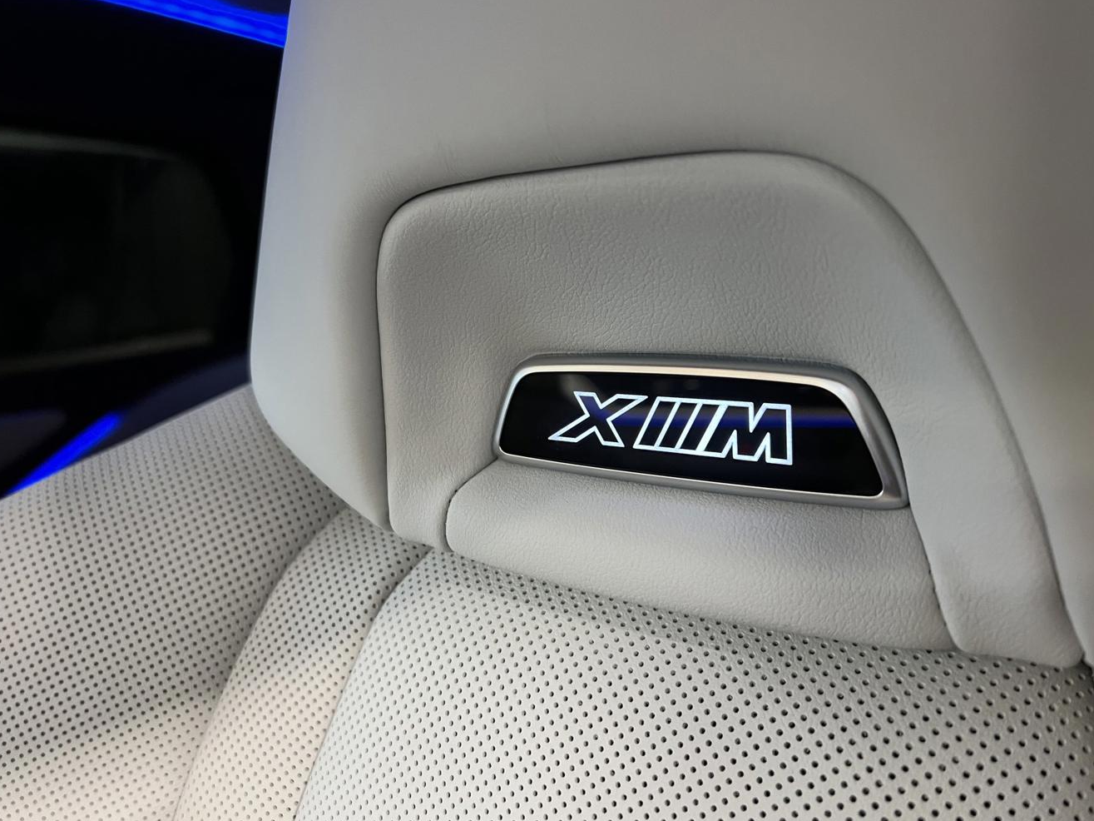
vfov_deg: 51.3
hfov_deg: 65.3
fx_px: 853
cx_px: 545
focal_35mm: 27
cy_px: 410
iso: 400
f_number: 1.5
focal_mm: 5.7
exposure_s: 1/49
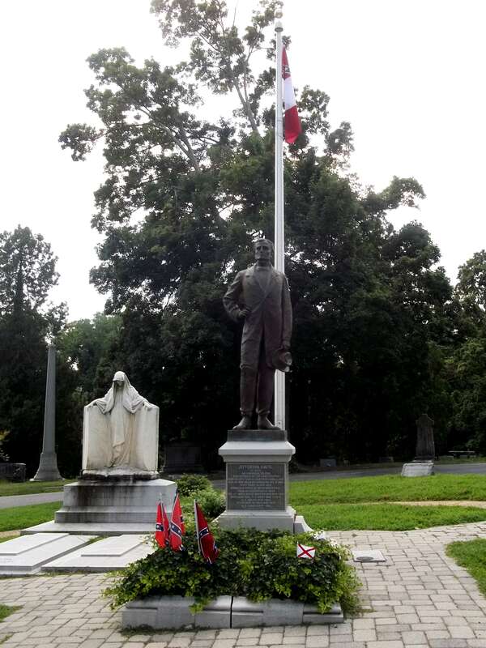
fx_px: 674
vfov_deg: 51.4
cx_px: 243
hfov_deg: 39.7
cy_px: 324
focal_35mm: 36
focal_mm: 6.5
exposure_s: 1/100
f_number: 8
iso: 64
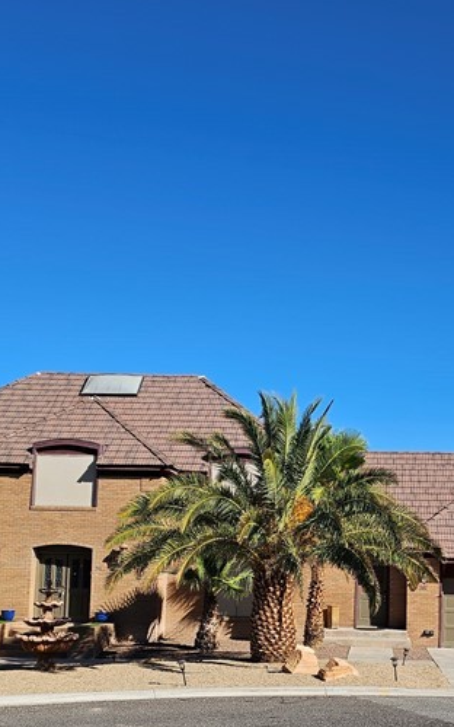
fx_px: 990
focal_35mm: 50
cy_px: 487
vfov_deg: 39.8
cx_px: 346
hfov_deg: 25.5
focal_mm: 6.3
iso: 10
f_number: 1.7
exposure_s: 1/1070
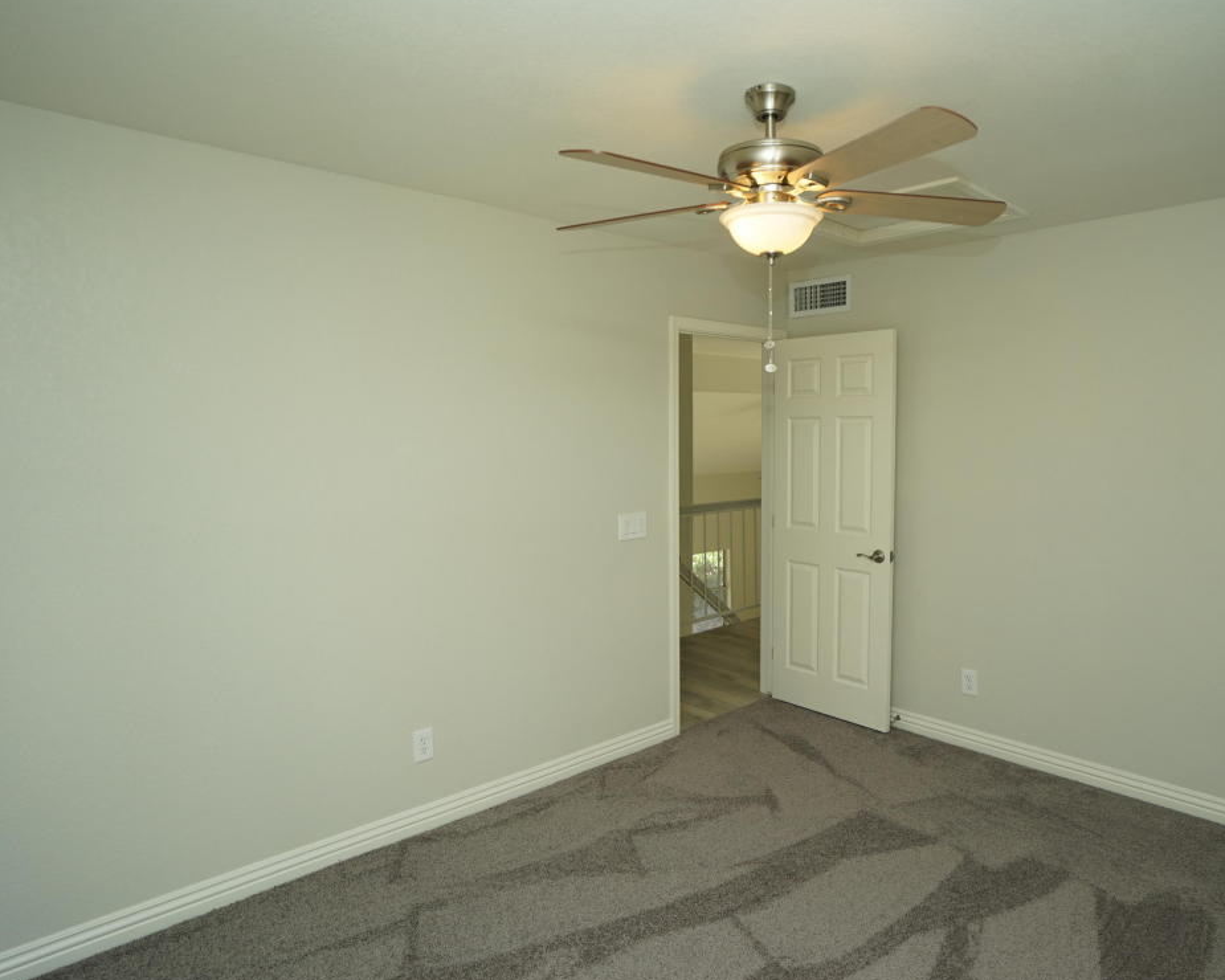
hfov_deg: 77.2
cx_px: 697
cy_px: 479
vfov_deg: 65.5
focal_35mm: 21
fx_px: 761
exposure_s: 1/160
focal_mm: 18
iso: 500
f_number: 4
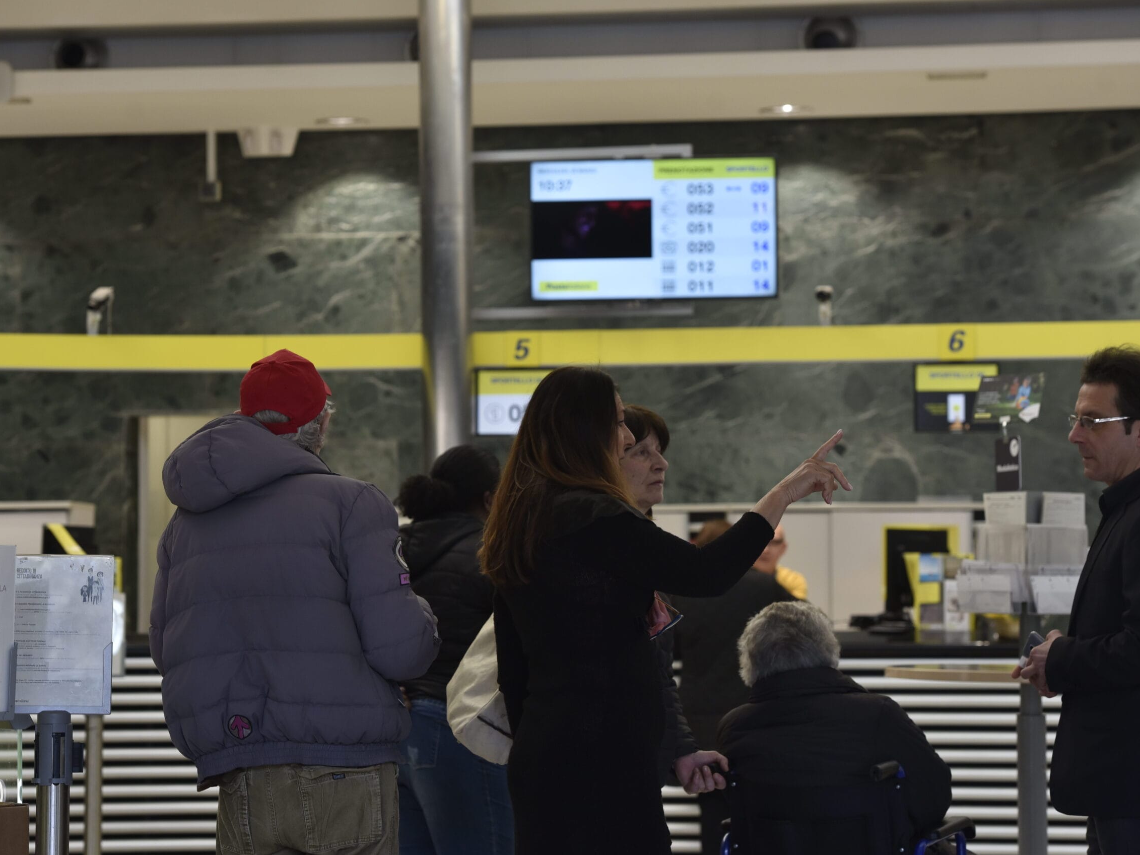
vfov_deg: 13.3
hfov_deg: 17.7
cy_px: 428
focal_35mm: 111
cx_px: 554
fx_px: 3655
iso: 500
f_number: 5.6
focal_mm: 102
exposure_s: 1/125
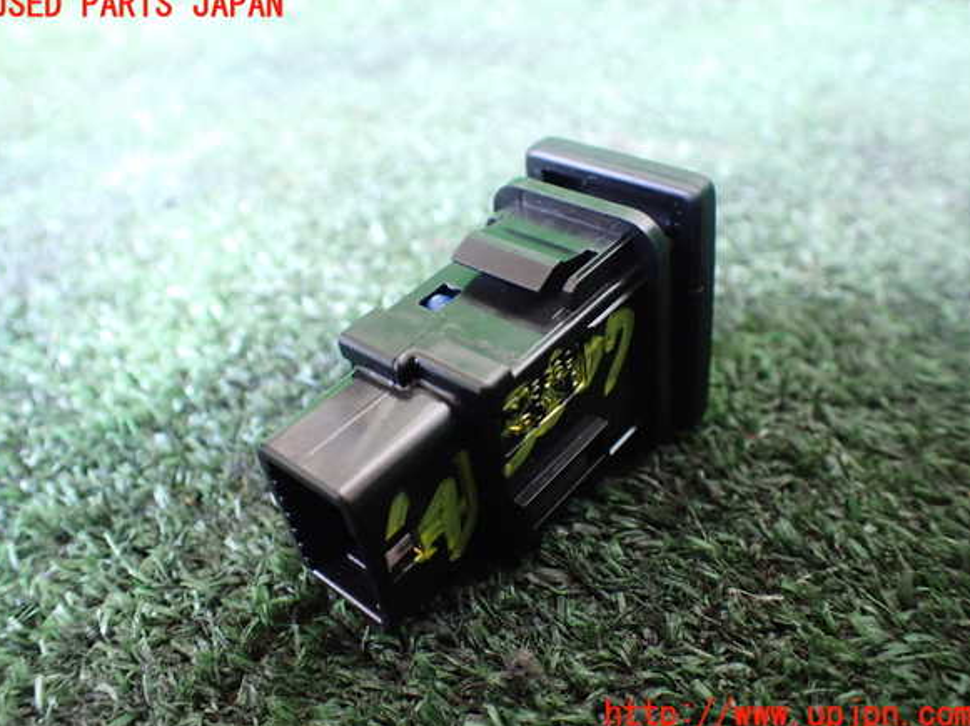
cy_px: 360
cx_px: 481
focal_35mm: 31
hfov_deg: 58.4
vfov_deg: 45.4
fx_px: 868
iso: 1000
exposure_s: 1/30
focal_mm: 5.4
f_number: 2.3
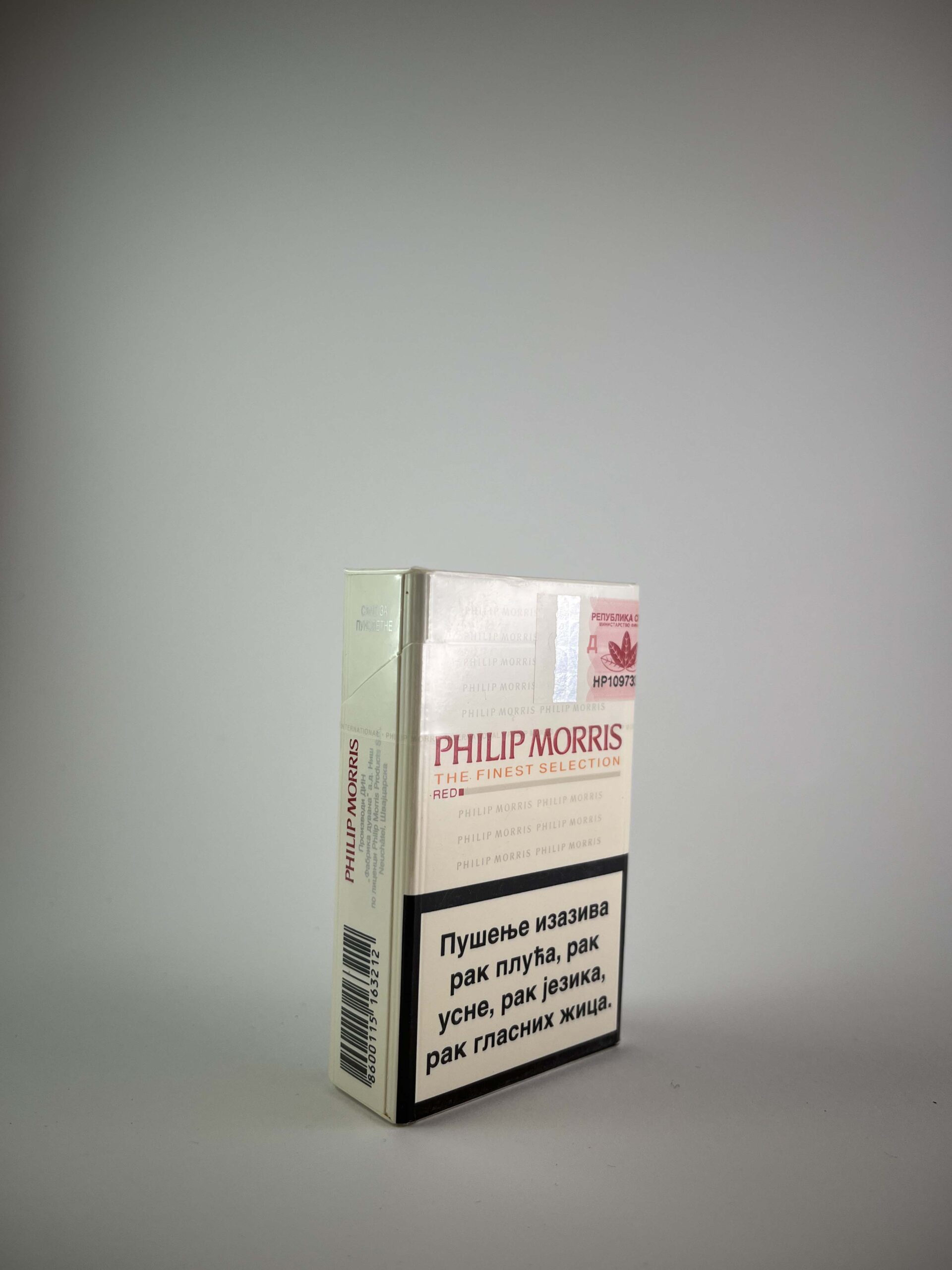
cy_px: 635
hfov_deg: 53.1
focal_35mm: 26
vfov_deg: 67.3
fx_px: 953
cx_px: 476
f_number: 1.6
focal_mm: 5.1
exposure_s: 1/539
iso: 50
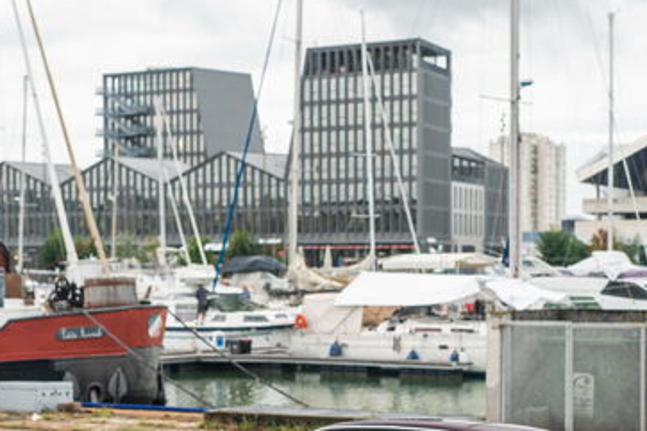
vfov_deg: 12.8
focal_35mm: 106
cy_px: 374
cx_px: 349
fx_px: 1904
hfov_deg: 19.3
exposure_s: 1/100
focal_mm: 50
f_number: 4
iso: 160
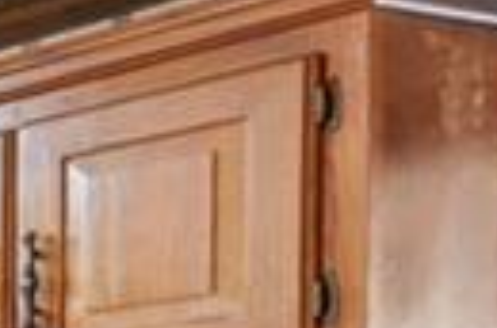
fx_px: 1735
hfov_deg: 8.6
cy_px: 608
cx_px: -1403
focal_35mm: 126
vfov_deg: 10.2
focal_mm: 16
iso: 800
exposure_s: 1/25
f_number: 8
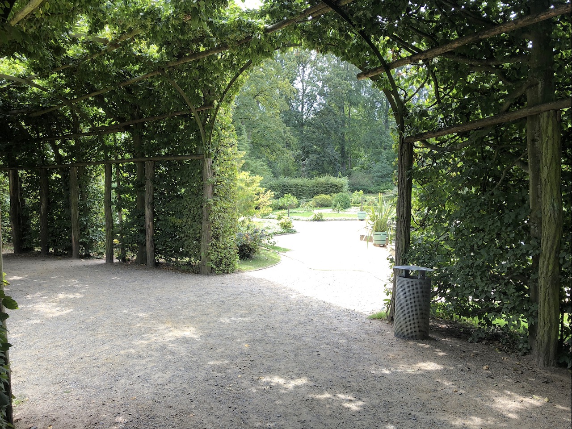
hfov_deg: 63.4
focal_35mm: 28
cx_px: 286
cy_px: 214
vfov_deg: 49.8
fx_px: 463
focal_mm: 3.99
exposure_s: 1/326
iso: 20
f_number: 1.8
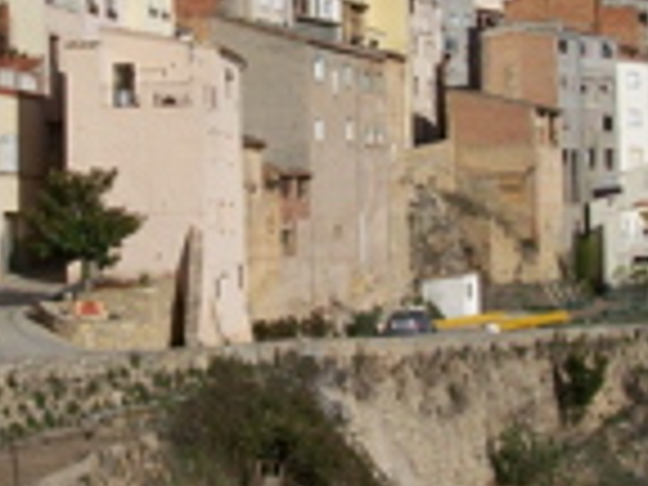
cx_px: 259
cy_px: 187
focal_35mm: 132
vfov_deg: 11.2
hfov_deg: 14.9
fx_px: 2471
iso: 80
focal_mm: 6.3
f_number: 5.6
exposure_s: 1/640
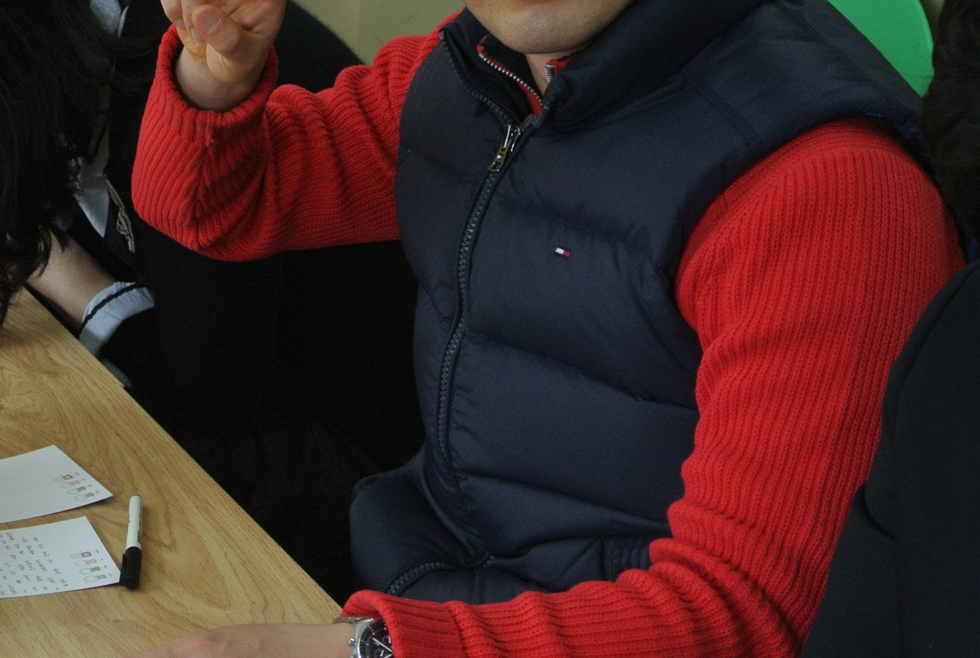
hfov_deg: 21.7
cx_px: 43
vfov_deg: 15.0
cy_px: 105
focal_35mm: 91
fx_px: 2482
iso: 280
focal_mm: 17.5
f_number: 4.5
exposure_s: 1/60
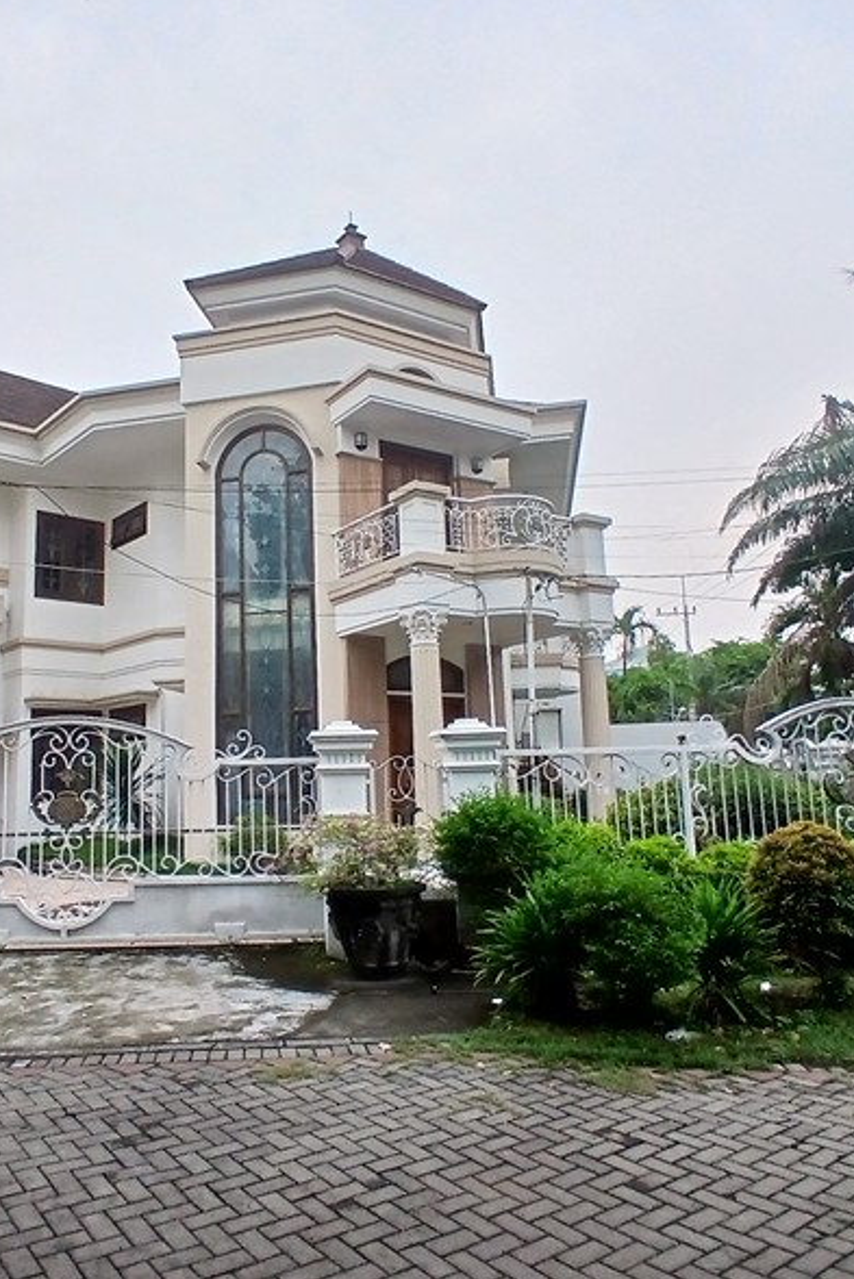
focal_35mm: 24
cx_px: 289
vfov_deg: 73.7
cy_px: 634
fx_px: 853
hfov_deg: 52.2
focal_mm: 1.4
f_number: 2.2
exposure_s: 1/357
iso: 50
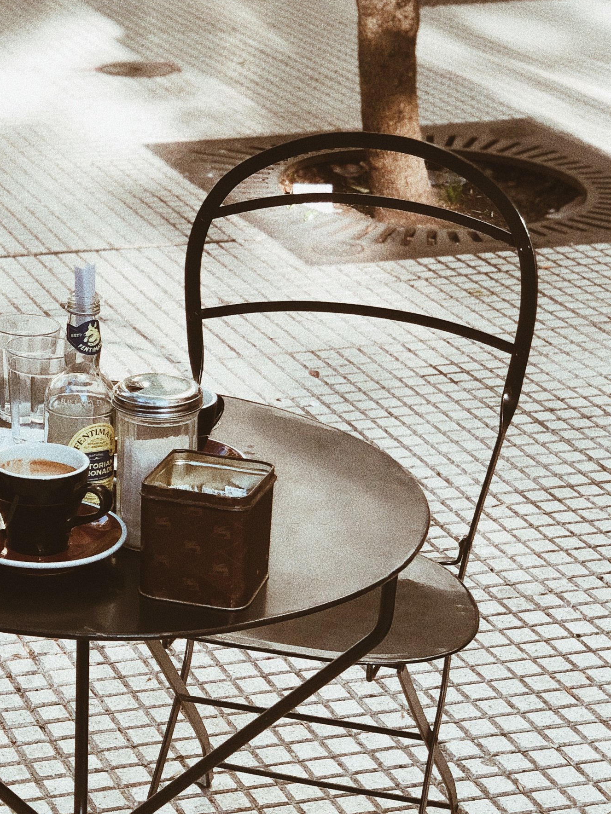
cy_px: 417
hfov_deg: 15.0
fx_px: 2306
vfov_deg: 20.0
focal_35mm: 98
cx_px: 79
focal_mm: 6
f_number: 2.4
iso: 25
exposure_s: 1/120
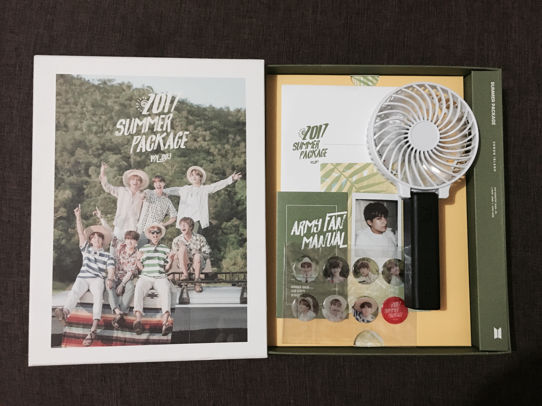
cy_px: 203
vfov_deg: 48.2
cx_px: 271
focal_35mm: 29
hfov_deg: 61.7
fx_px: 454
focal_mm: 4.15
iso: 250
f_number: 2.2
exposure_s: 1/15
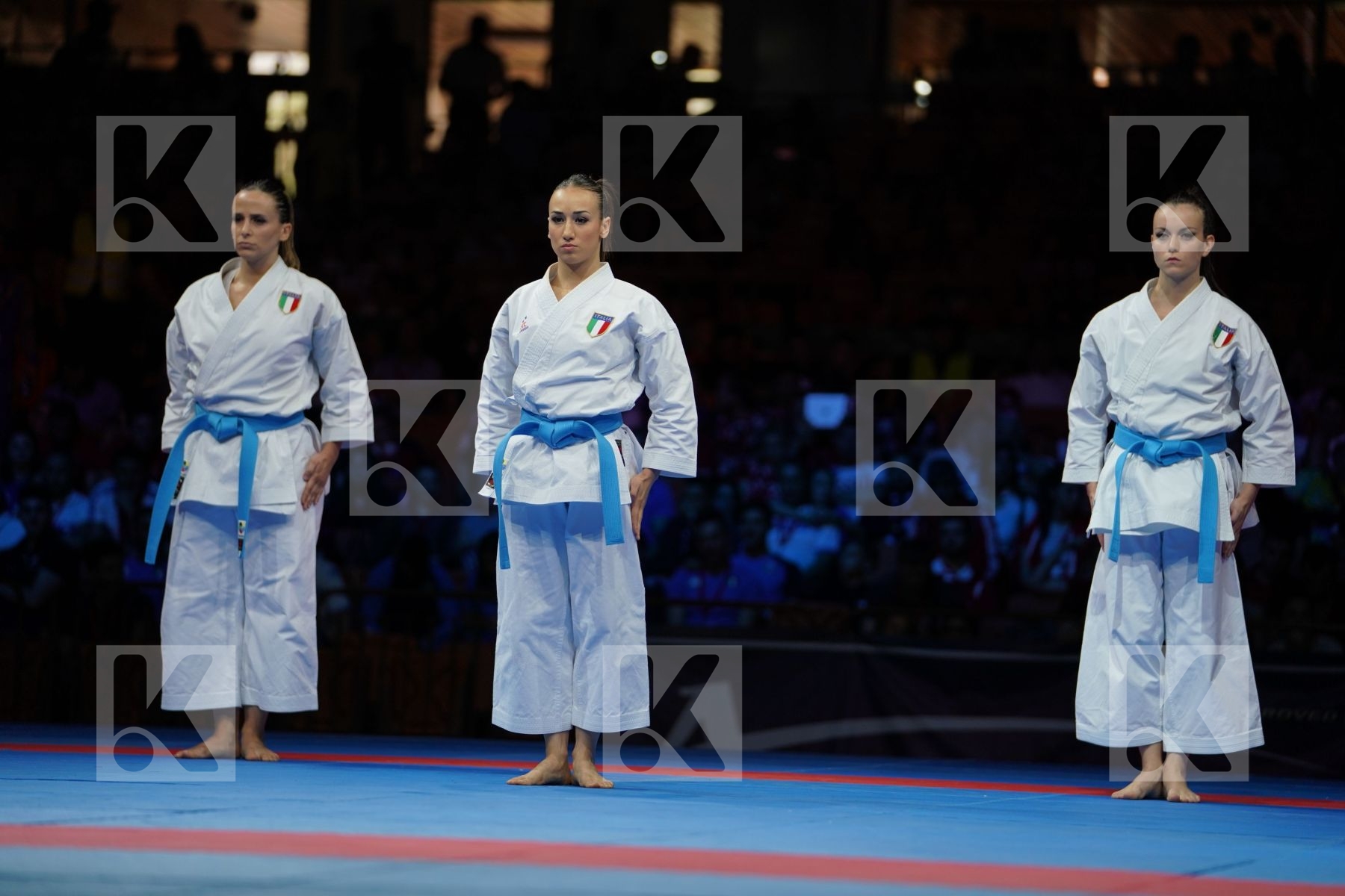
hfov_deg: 13.9
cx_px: 672
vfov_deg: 9.3
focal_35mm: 148
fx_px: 5529
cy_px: 448
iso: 400
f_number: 2.8
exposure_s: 1/500
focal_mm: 148
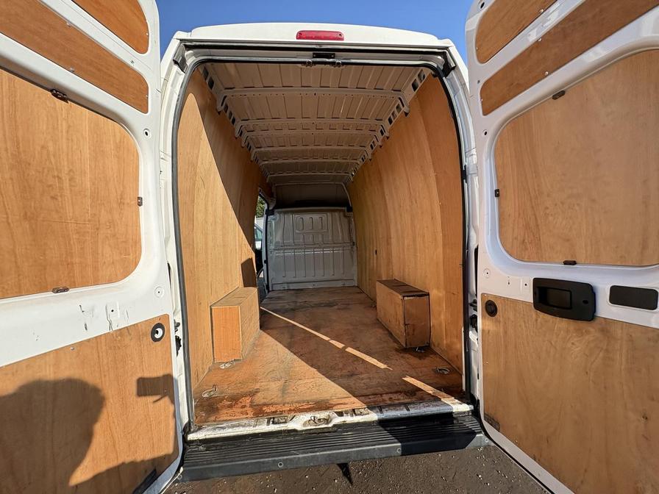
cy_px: 247
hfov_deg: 102.1
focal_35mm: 14
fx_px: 267
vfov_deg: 85.7
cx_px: 330
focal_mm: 2.22
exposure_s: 1/756
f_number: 2.2
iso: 64
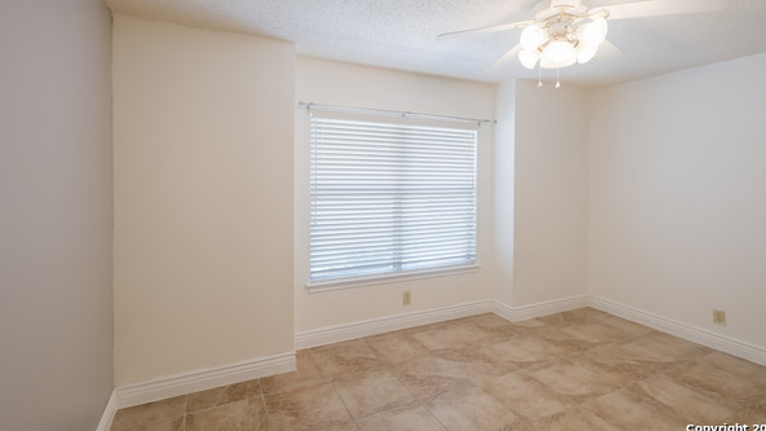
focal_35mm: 17
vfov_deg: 63.4
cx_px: 373
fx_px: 345
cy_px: 174
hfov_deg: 95.9
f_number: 5.6
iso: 160
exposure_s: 1/18
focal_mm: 10
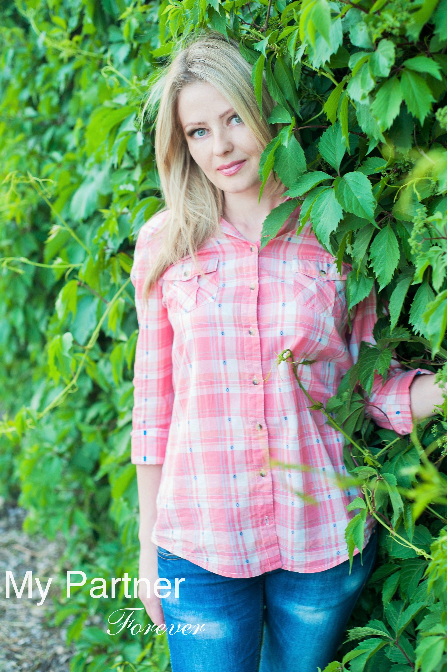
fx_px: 932
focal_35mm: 50
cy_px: 336
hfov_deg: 27.0
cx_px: 224
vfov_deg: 39.6
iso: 200
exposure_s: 1/60
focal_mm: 50
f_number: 4
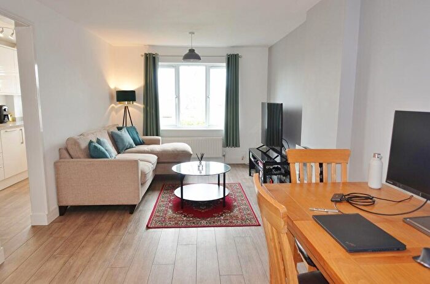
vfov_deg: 52.9
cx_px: 215
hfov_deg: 73.9
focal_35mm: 24
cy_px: 142
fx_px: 286
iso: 125
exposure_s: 1/30
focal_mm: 8.8
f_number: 2.5
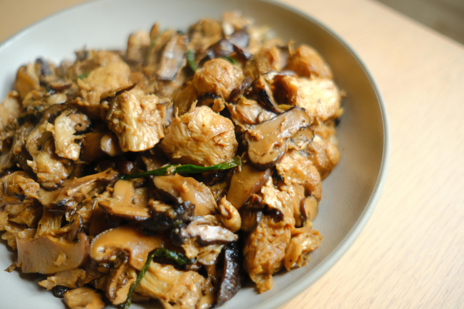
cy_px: 154
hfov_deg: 54.4
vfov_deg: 37.9
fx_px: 451
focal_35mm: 35
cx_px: 232
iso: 640
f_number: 2
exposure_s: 1/125
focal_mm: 23
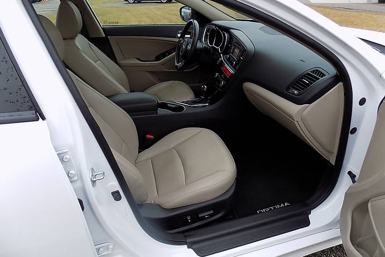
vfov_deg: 53.1
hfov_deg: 73.7
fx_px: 257
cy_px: 121
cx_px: 192
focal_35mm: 24
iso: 140
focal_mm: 4
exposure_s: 1/30
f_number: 3.1
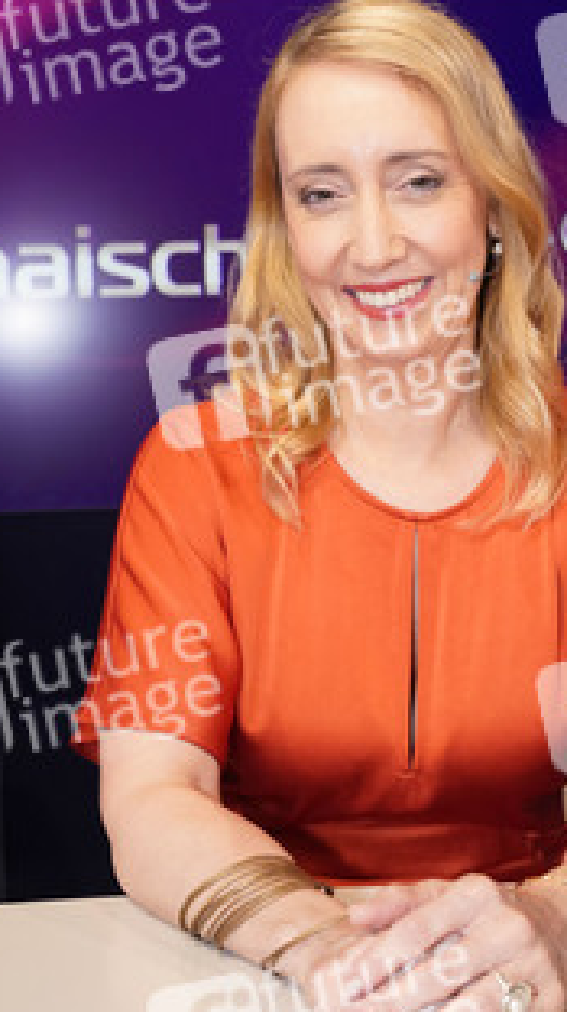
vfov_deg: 40.6
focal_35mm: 51
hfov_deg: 23.3
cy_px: 535
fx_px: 1366
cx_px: 408
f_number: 5.6
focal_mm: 38
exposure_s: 1/125
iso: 2000
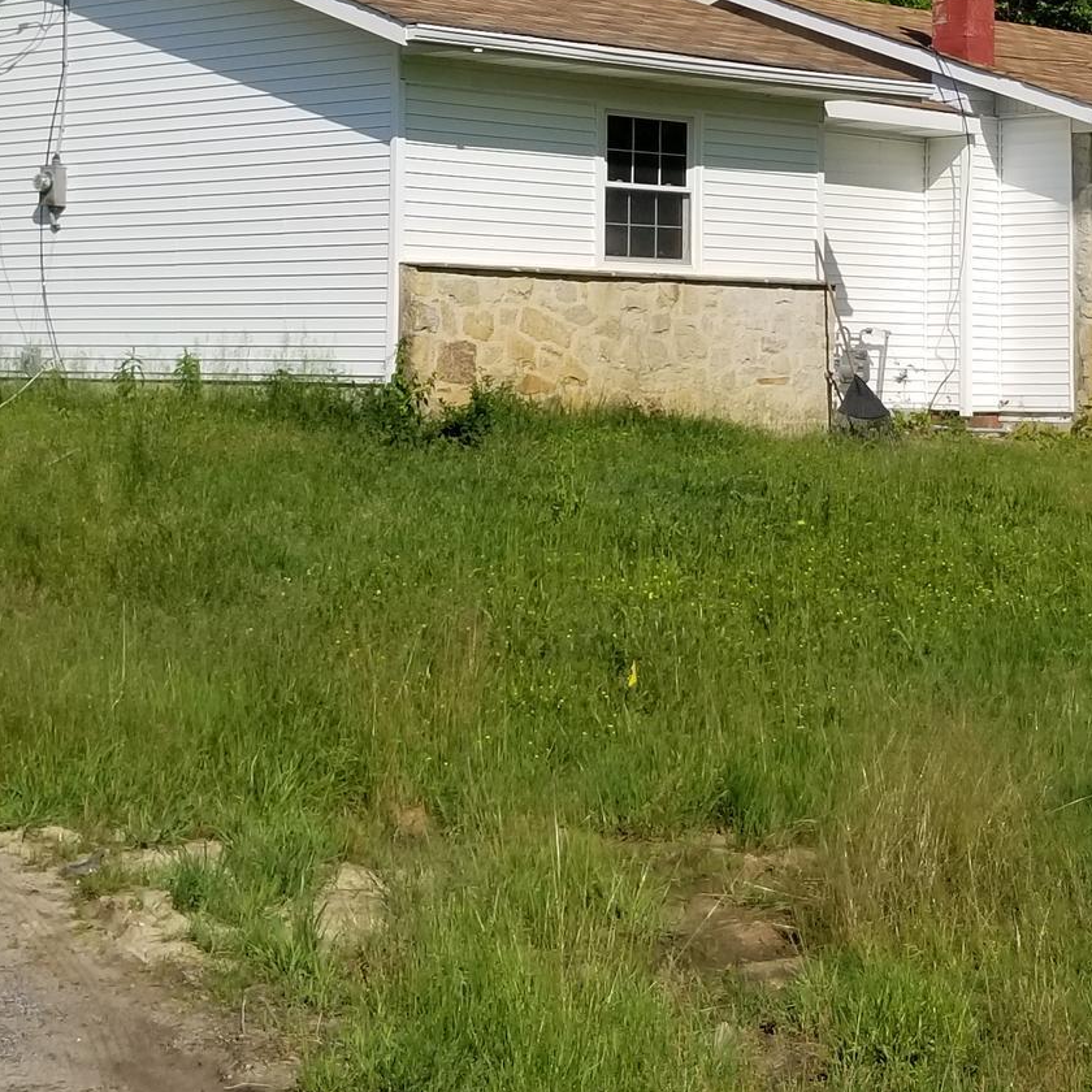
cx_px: 640
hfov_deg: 30.5
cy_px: 108
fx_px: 1999
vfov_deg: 29.3
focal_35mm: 56
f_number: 1.7
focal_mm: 4.3
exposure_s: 1/4608
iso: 50
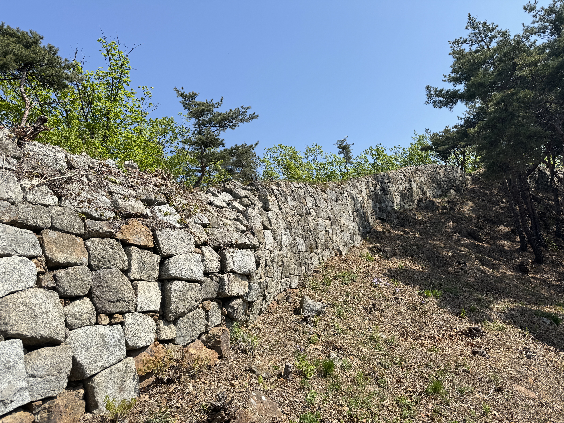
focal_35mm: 24
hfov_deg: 71.6
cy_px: 212
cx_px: 282
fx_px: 391
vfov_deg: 56.8
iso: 80
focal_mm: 6.76
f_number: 1.78
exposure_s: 1/3413
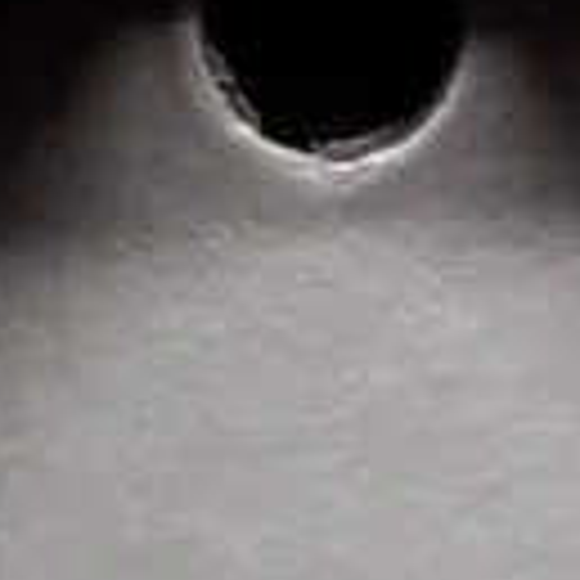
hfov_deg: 9.2
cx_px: 477
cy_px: 243
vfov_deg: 9.2
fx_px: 3602
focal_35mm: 190
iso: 351
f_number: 1.8
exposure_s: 1/33.3
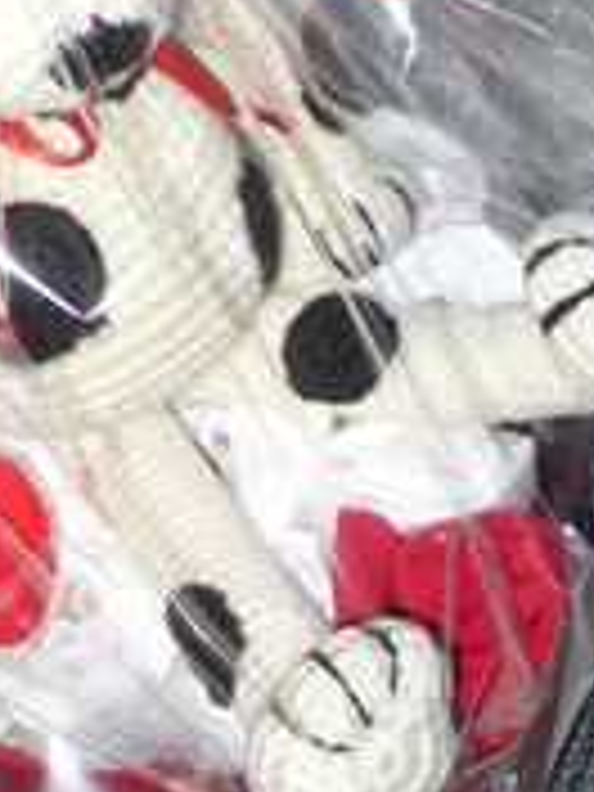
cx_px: -40
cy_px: 158
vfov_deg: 19.3
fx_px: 2311
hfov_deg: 14.3
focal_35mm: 101
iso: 100
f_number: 2.8
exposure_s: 1/30
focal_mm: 6.1
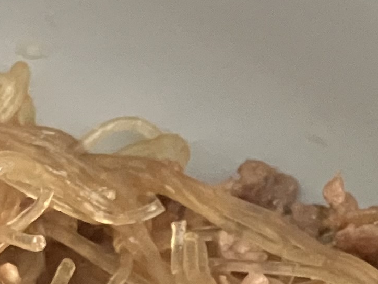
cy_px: 567
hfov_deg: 12.6
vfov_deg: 9.0
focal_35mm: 156
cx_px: 79
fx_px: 1703
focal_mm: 3.99
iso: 320
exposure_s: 1/51
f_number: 1.8
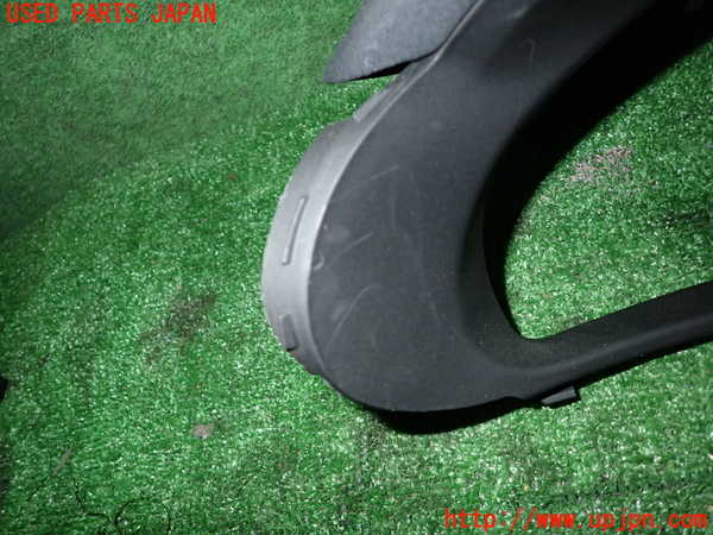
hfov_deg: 69.4
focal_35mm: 25
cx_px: 356
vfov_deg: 54.9
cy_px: 268
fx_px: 515
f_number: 5.6
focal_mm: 4.5
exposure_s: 1/30
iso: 250
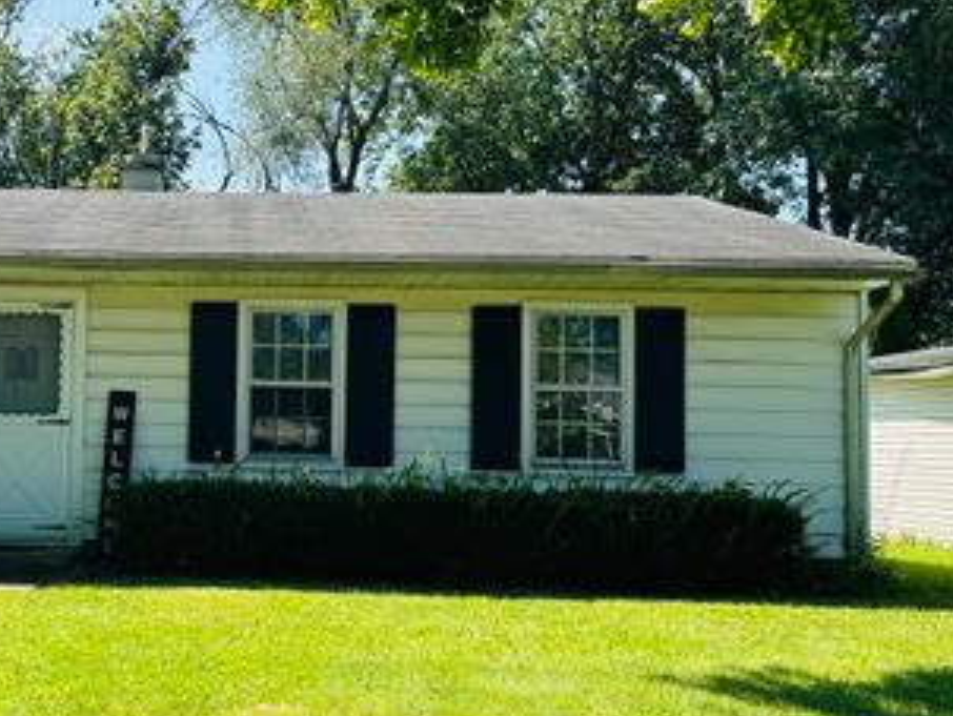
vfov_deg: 33.6
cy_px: 386
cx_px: 183
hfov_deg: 41.8
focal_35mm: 43
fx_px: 1185
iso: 50
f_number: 1.6
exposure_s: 1/1233
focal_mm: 5.96
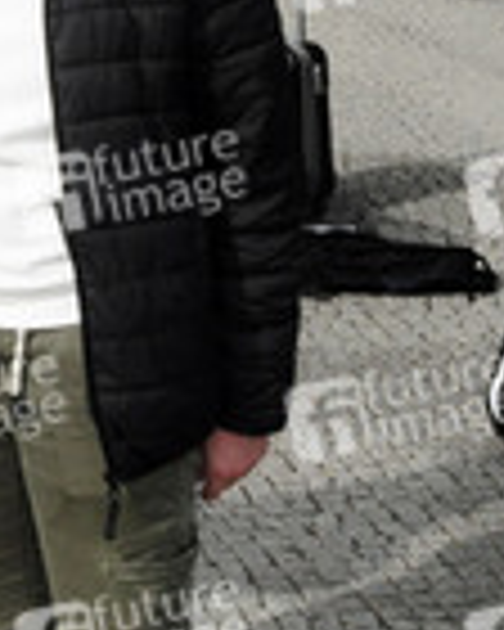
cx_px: -441
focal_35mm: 114
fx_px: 2117
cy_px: 72
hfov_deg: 12.3
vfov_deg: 16.7
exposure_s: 1/200
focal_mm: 25
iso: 800
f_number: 25
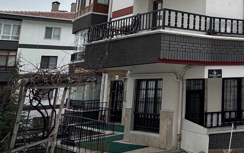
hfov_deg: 35.6
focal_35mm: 44
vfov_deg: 28.4
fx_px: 293
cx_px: 292
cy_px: 25
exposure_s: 1/1171
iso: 50
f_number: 2.2
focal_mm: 2.22
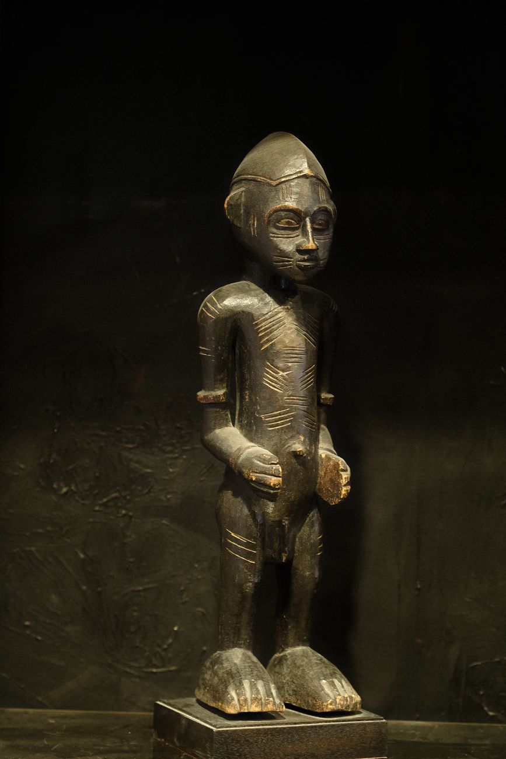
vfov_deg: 22.6
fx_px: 1897
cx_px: 253
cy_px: 380
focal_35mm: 90
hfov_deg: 15.2
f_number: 4.5
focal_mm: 60
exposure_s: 1/20
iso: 2000
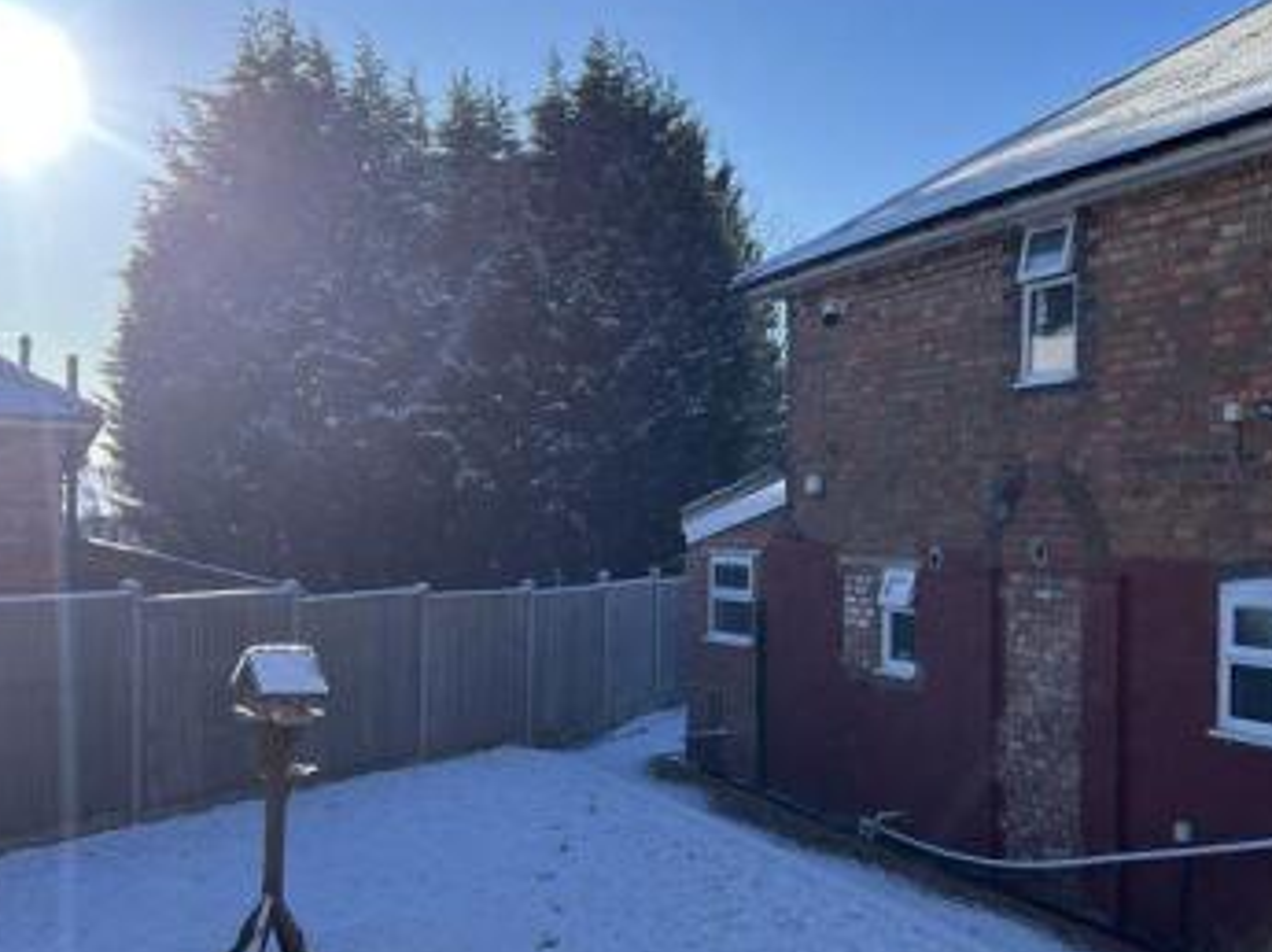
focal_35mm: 44
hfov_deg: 42.7
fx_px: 1615
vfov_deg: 32.7
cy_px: 577
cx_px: 780
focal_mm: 5.7
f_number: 1.5
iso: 50
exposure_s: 1/2457
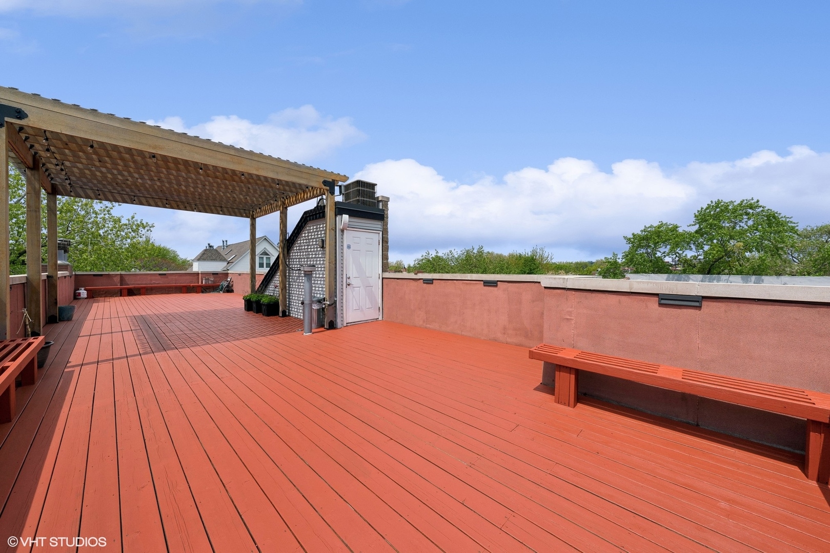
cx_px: 415
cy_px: 276
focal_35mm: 12
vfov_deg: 90.0
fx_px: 277
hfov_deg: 112.6
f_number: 8
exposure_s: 1/1600
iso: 400
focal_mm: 12
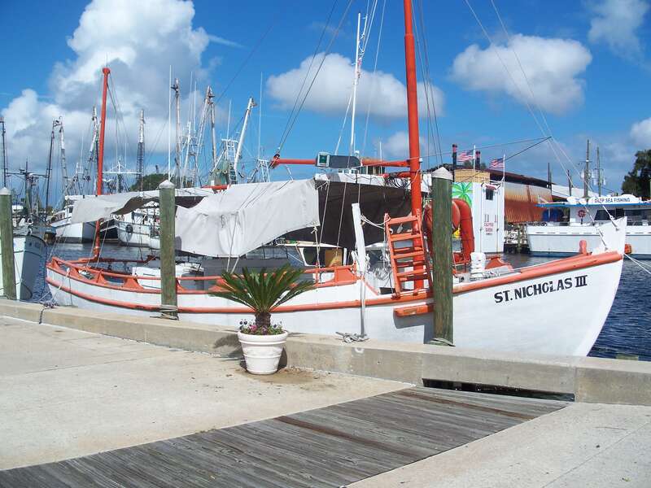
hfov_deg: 50.1
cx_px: 326
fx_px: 696
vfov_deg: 38.7
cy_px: 244
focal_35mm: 37
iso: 64
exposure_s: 1/1000
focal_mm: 7.8
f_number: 4
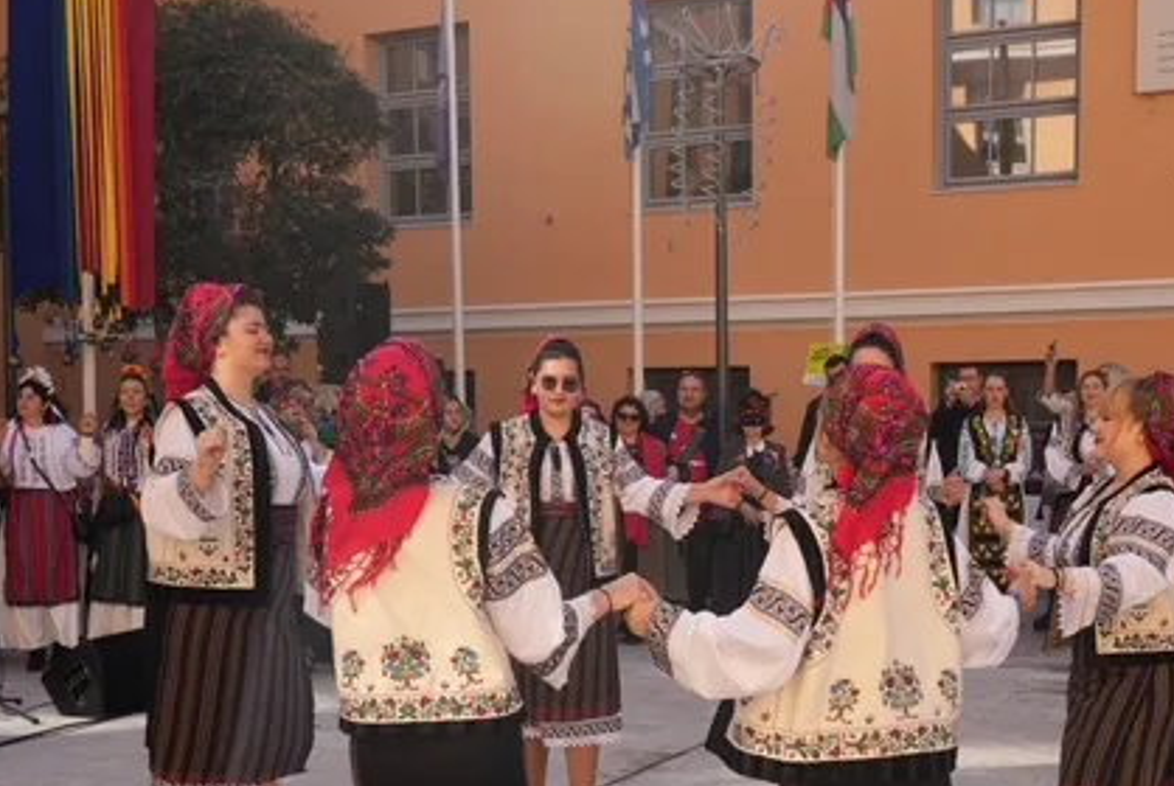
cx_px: 649
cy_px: 561
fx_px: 1600
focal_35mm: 49
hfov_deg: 40.2
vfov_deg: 27.3
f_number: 6.3
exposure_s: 1/250
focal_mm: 32
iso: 125
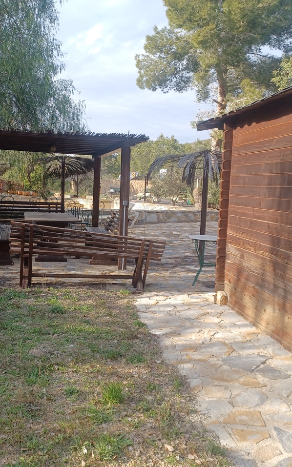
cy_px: 232
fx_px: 458
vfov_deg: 54.0
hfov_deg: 35.2
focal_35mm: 36
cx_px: 119
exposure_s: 1/182
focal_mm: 4.6
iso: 32
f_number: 1.8
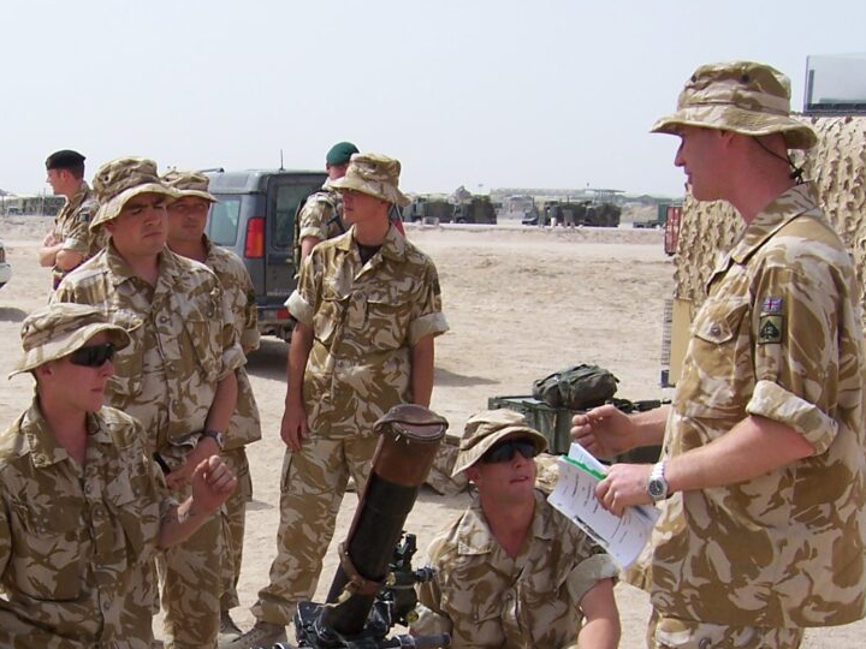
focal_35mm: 60
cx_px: 200
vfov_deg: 24.0
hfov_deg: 31.5
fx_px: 1501
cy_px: 517
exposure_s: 1/500
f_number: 4.8
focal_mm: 6
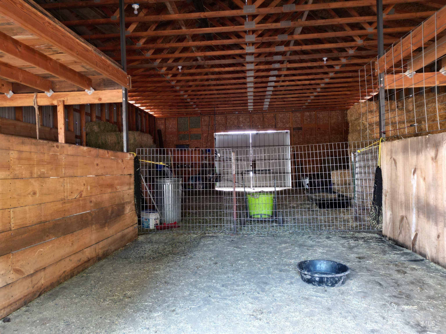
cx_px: 223
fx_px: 309
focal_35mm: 24
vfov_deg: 56.8
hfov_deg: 71.6
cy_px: 167
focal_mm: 6.72
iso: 180
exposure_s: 1/15
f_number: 1.7
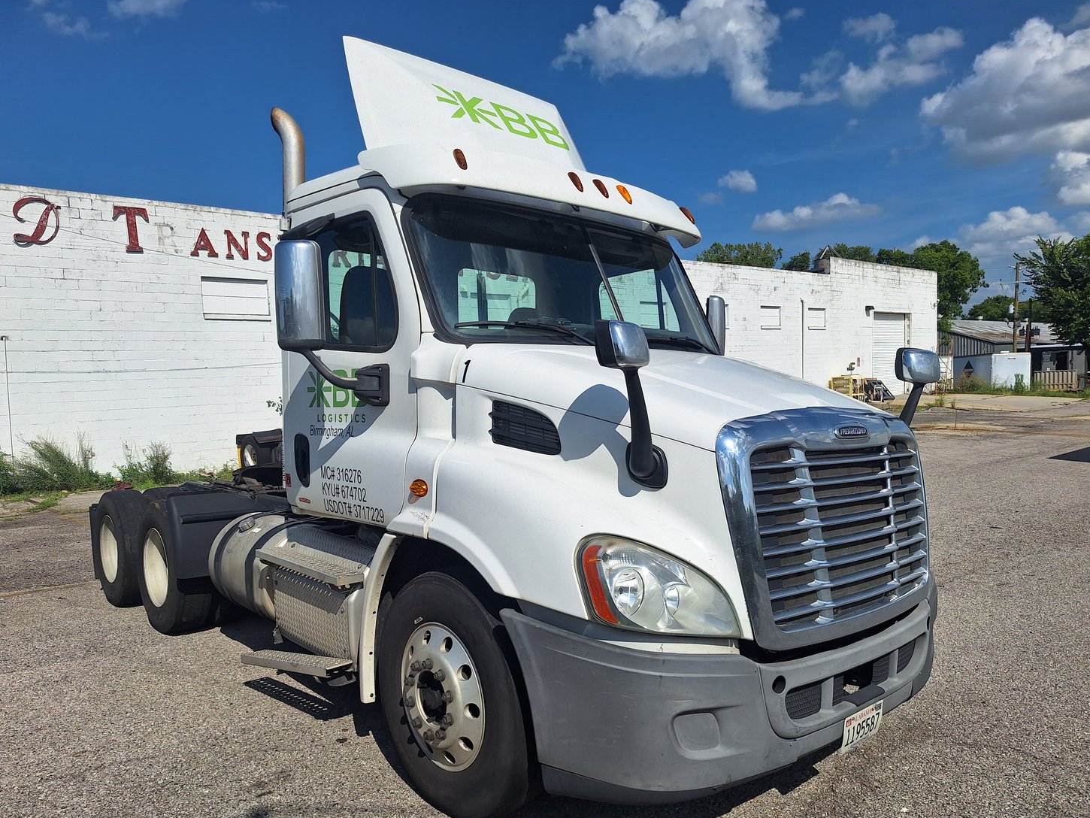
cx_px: 545
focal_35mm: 24
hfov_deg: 71.6
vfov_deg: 56.8
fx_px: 756
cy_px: 421
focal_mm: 5.54
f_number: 1.8
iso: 40
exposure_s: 1/6211
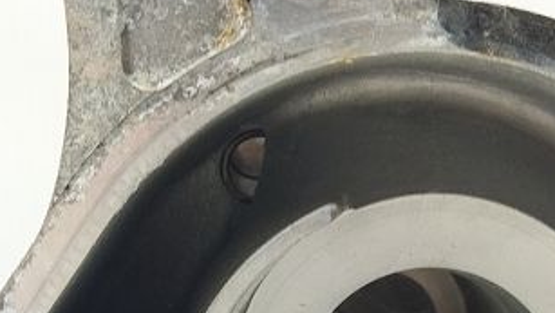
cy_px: 380
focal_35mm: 115
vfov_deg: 10.4
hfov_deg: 18.6
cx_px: 212
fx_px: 1693
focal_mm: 4.71
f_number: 1.79
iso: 141
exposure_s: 1/50
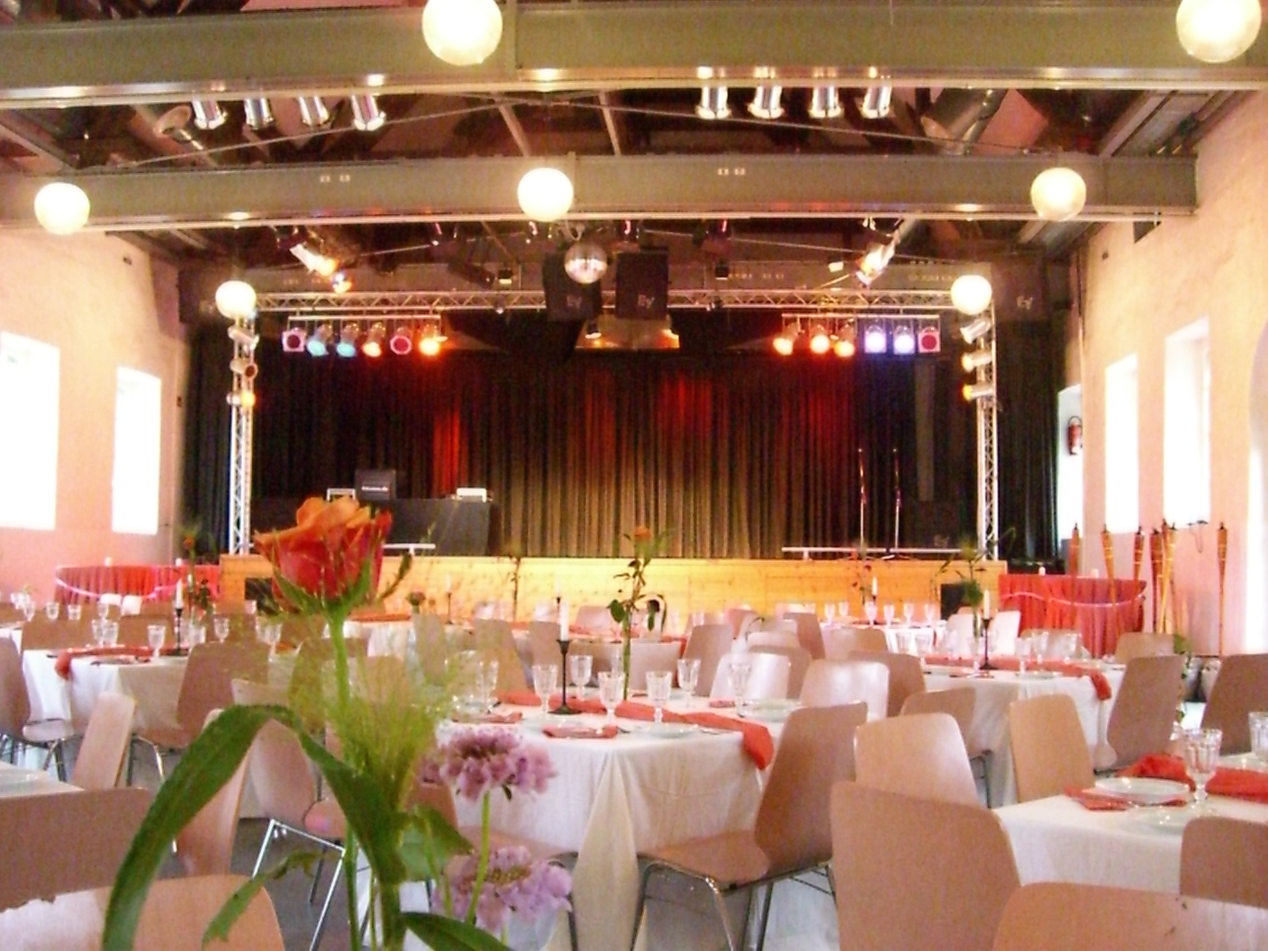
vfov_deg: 37.7
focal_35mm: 38
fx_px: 1392
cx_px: 634
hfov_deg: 49.0
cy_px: 476
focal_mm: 6.2
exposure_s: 1/125
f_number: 2.7
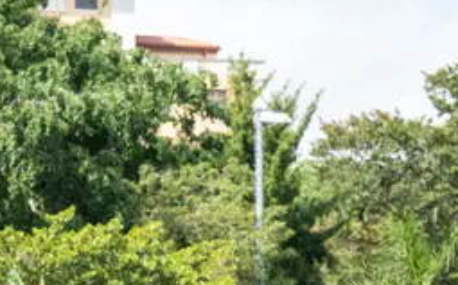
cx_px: 126
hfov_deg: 10.9
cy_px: 253
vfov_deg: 6.8
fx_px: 2395
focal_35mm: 192
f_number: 2.8
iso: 64
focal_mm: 80
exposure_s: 1/500
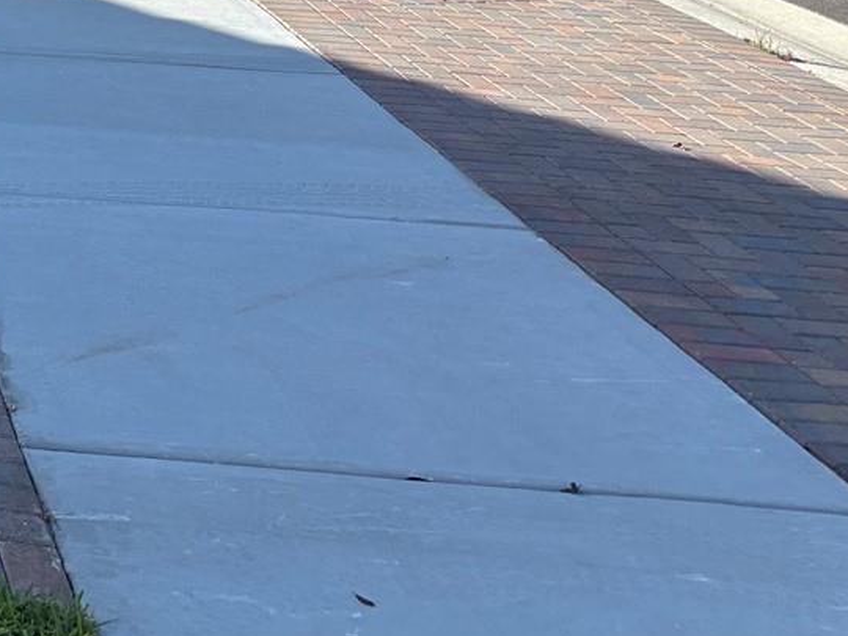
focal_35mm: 77
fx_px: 1886
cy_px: -261
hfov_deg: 21.9
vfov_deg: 17.6
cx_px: -345
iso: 50
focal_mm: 5.96
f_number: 1.6
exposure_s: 1/1984
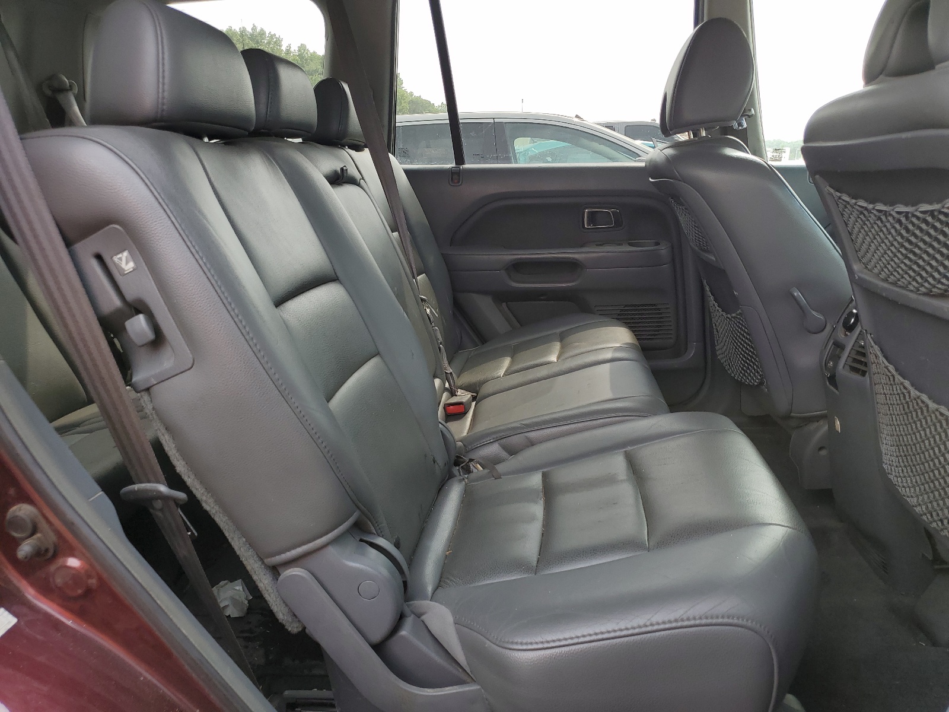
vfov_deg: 53.1
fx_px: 713
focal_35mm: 26
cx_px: 474
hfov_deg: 67.3
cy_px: 356
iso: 50
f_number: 1.5
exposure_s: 1/417
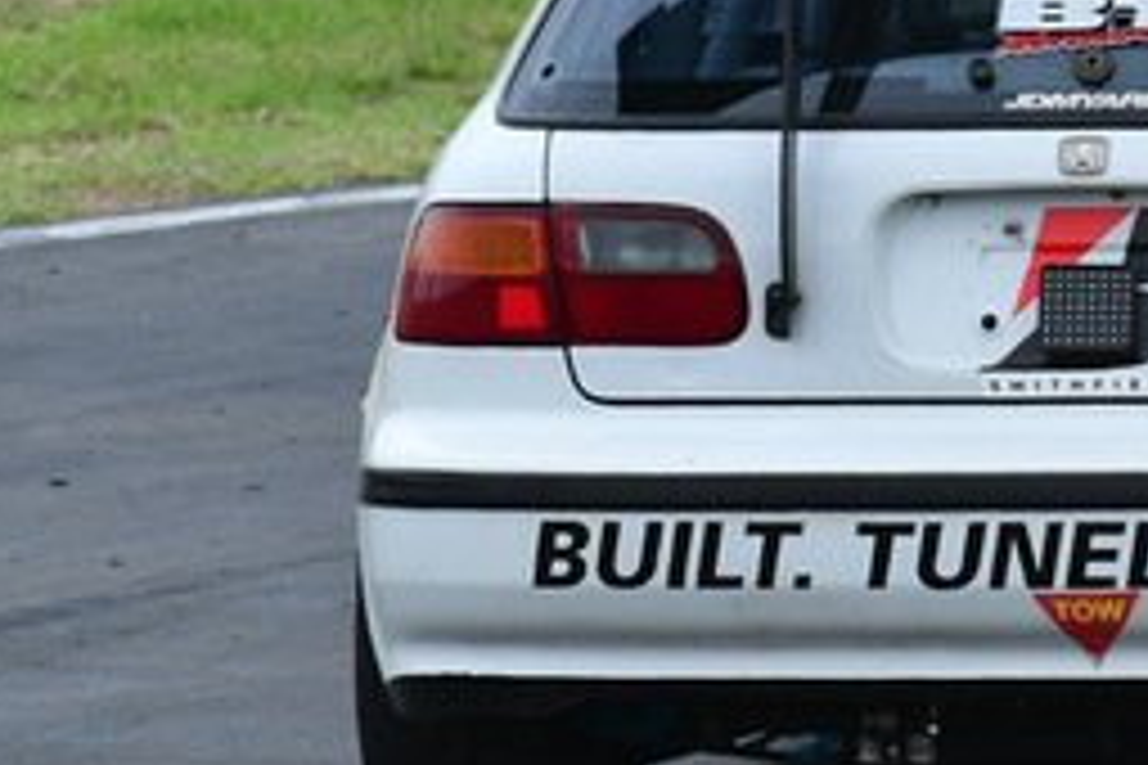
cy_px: 0
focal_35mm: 2354
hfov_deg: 0.9
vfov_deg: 0.6
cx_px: 1414
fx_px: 75061
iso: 1600
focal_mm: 500
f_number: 10
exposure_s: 1/640
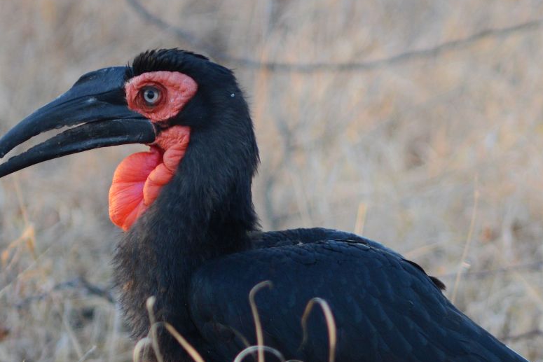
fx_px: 11676
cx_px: 409
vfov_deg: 1.8
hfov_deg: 2.7
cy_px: 234
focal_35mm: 774
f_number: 4.5
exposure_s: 1/400
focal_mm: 300
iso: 1250
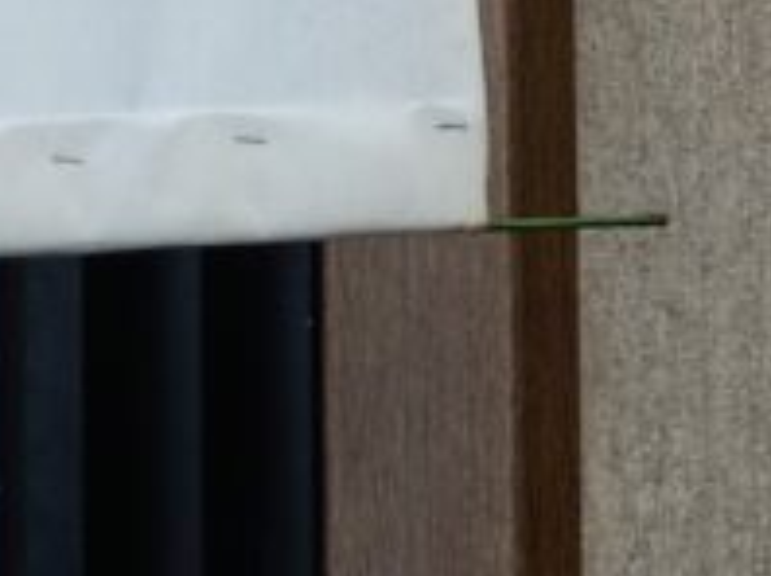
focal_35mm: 311
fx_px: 6918
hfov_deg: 6.1
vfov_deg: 4.6
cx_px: 1834
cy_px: -915
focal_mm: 4.7
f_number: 1.7
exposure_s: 1/50
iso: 320
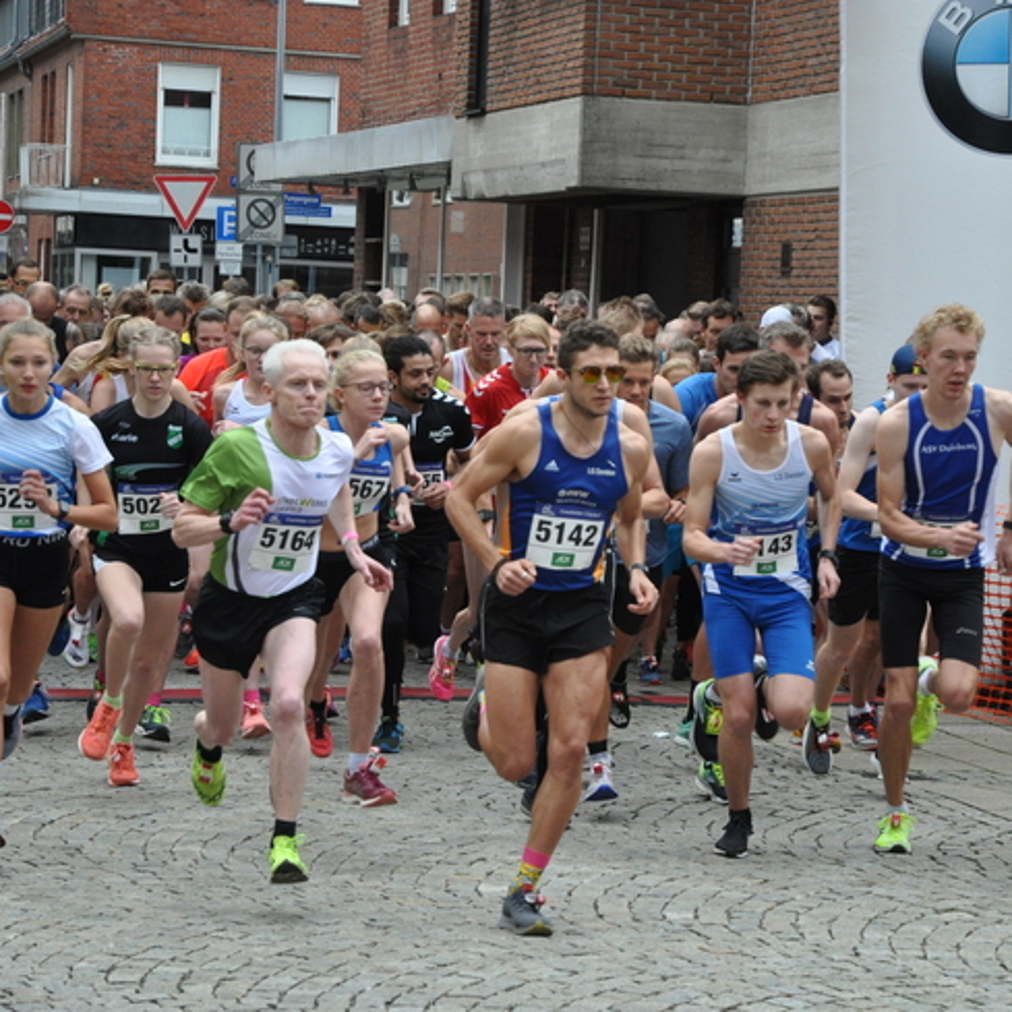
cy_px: 507
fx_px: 3704
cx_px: 583
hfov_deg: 15.5
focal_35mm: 112
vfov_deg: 15.6
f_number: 5.3
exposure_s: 1/500
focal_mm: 58
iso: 900
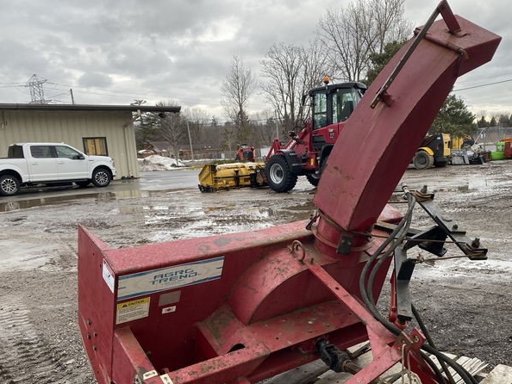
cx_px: 315
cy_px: 244
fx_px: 518
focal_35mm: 35
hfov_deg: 52.1
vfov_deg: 40.4
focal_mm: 4.25
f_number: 1.8
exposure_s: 1/121
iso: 100
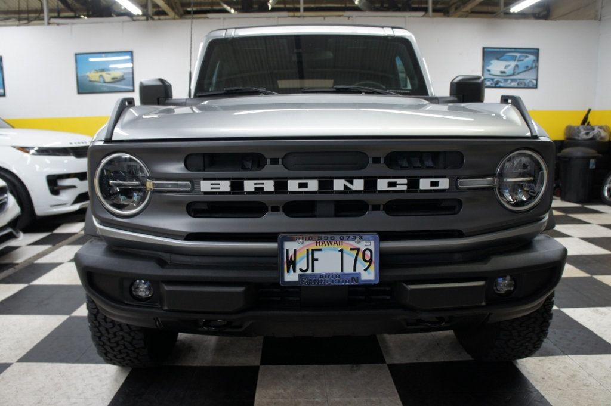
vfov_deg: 47.9
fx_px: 458
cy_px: 203
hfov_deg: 67.4
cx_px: 306
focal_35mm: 27
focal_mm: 18
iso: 320
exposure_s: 1/30
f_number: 3.5
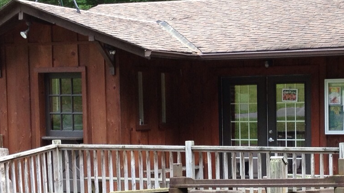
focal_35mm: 103
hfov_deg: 20.5
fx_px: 939
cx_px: 273
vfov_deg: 11.7
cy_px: 181
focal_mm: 4.28
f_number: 2.4
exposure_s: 1/172
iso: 50
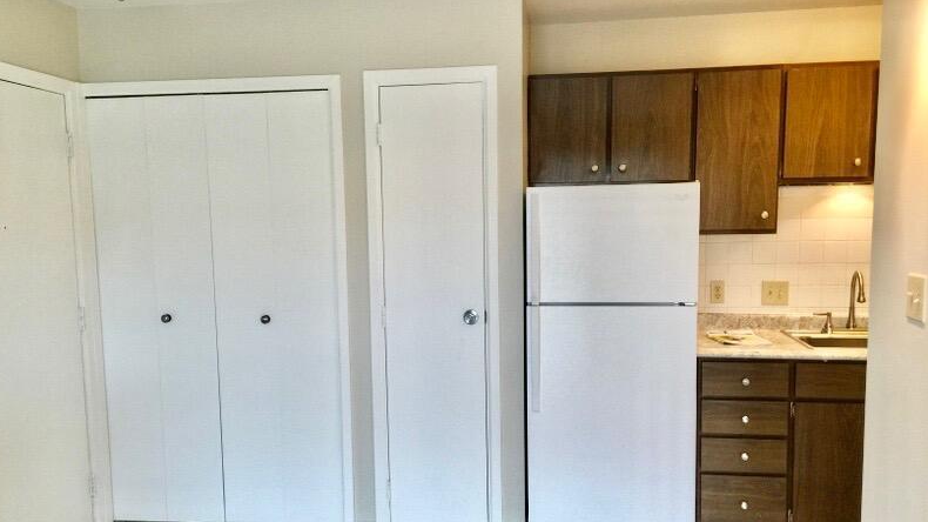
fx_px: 787
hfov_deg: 61.0
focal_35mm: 32
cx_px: 460
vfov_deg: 36.5
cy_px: 312
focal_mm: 4.15
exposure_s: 1/40
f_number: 2.2
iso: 32
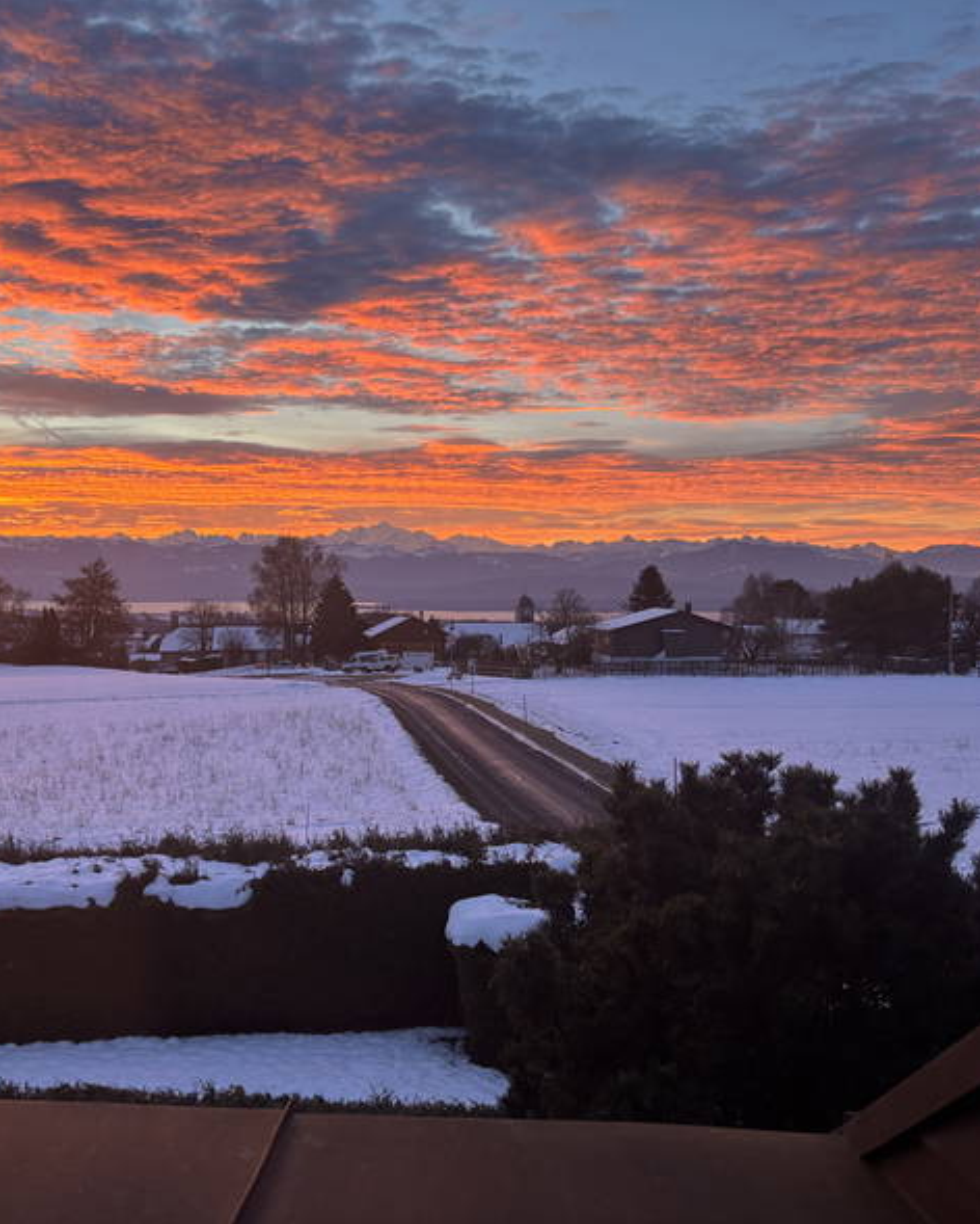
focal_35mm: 34
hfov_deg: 42.9
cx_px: 334
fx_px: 1231
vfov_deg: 52.8
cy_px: 611
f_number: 1.6
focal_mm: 5.96
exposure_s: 1/121
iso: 125
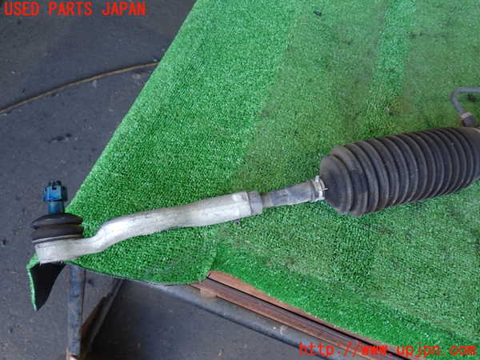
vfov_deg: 37.7
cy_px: 180
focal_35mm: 38
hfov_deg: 49.0
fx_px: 527
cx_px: 240
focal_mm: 6.83
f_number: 2.7
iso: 200
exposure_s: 1/50
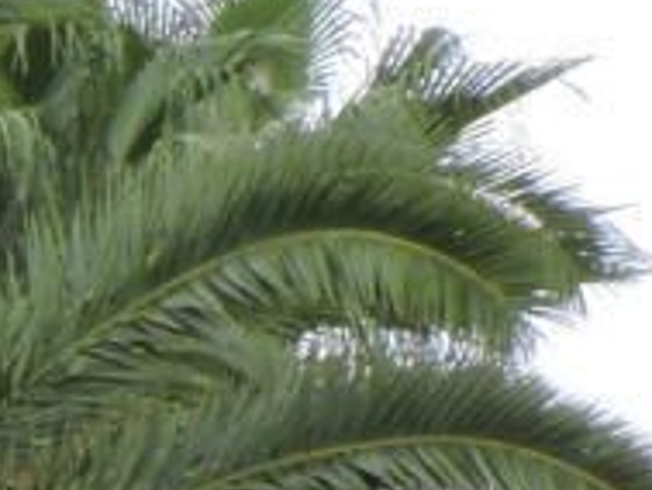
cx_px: -1530
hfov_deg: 6.1
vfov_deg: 5.0
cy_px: 1222
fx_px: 5447
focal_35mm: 289
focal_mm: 7.1
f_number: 8.3
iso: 100
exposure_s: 1/60
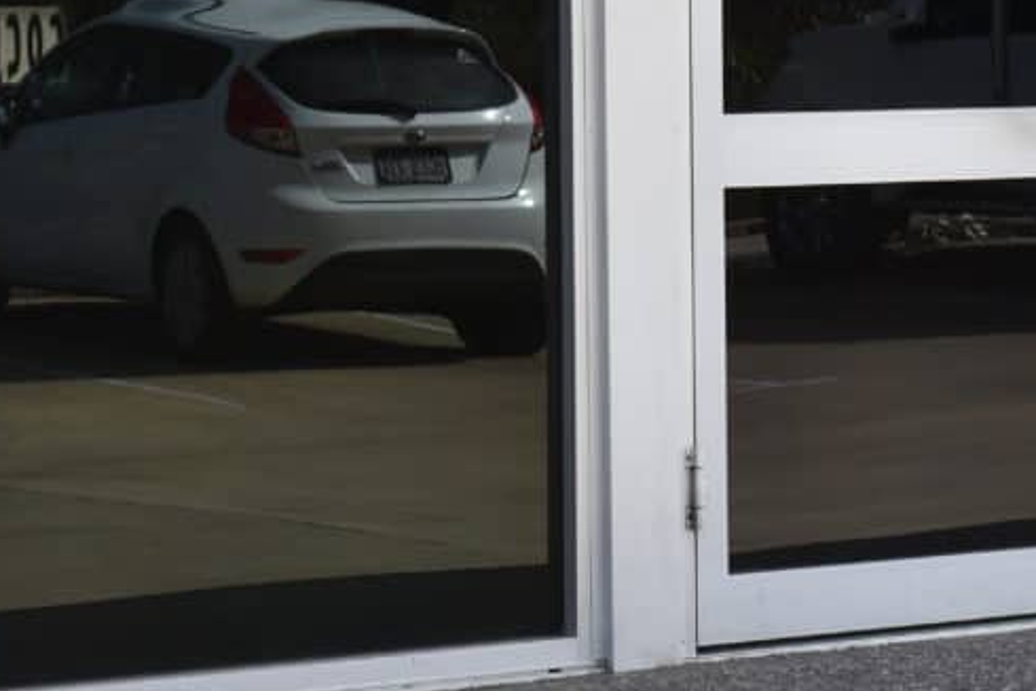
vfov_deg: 7.8
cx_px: 820
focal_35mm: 175
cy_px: -98
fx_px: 5037
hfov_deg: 11.7
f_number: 7.1
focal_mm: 45
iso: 200
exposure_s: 1/250
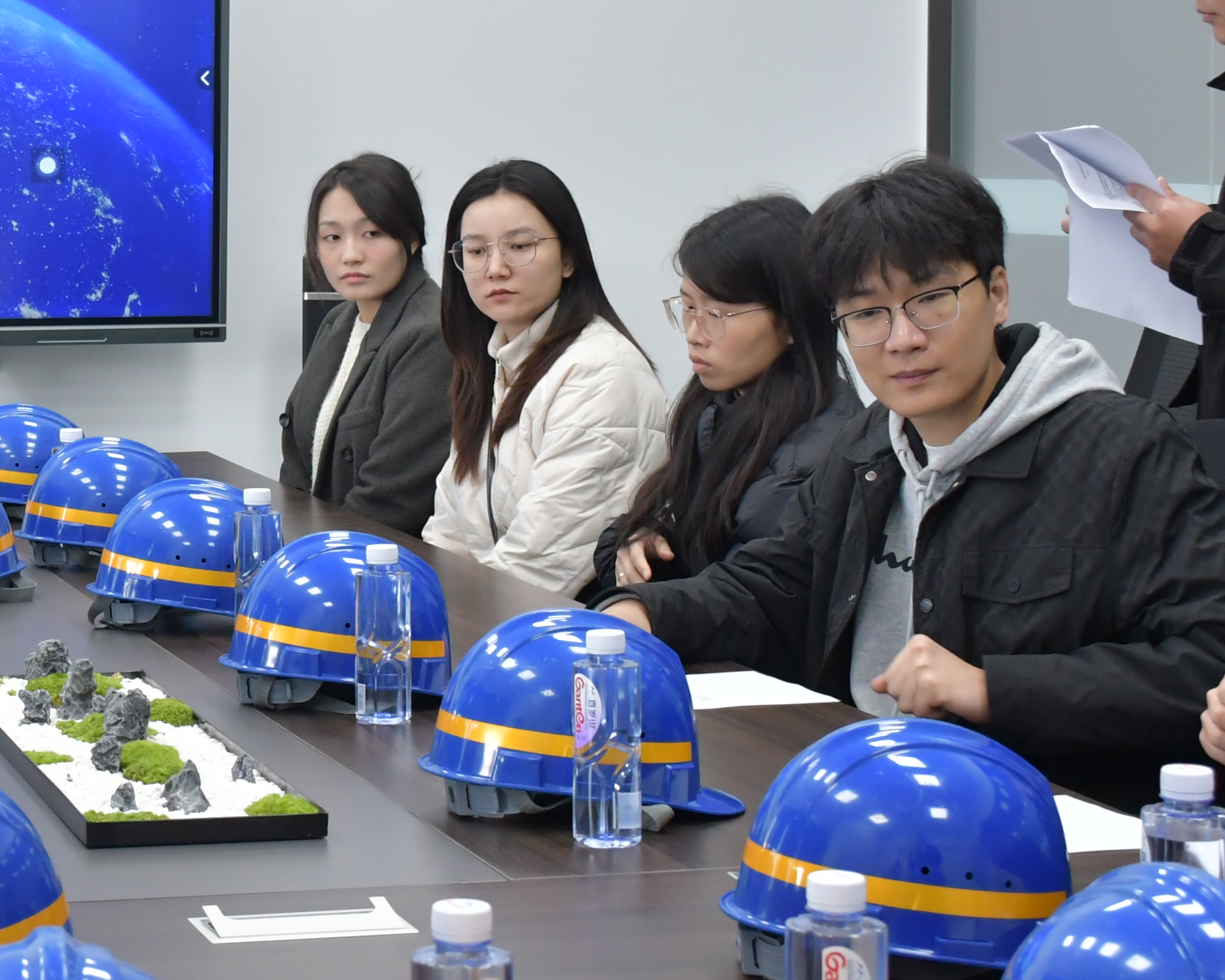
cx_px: 88
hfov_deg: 19.2
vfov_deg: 15.7
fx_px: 3553
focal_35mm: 98
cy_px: 286
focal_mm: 26
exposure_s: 1/125
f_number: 5.6
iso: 1250
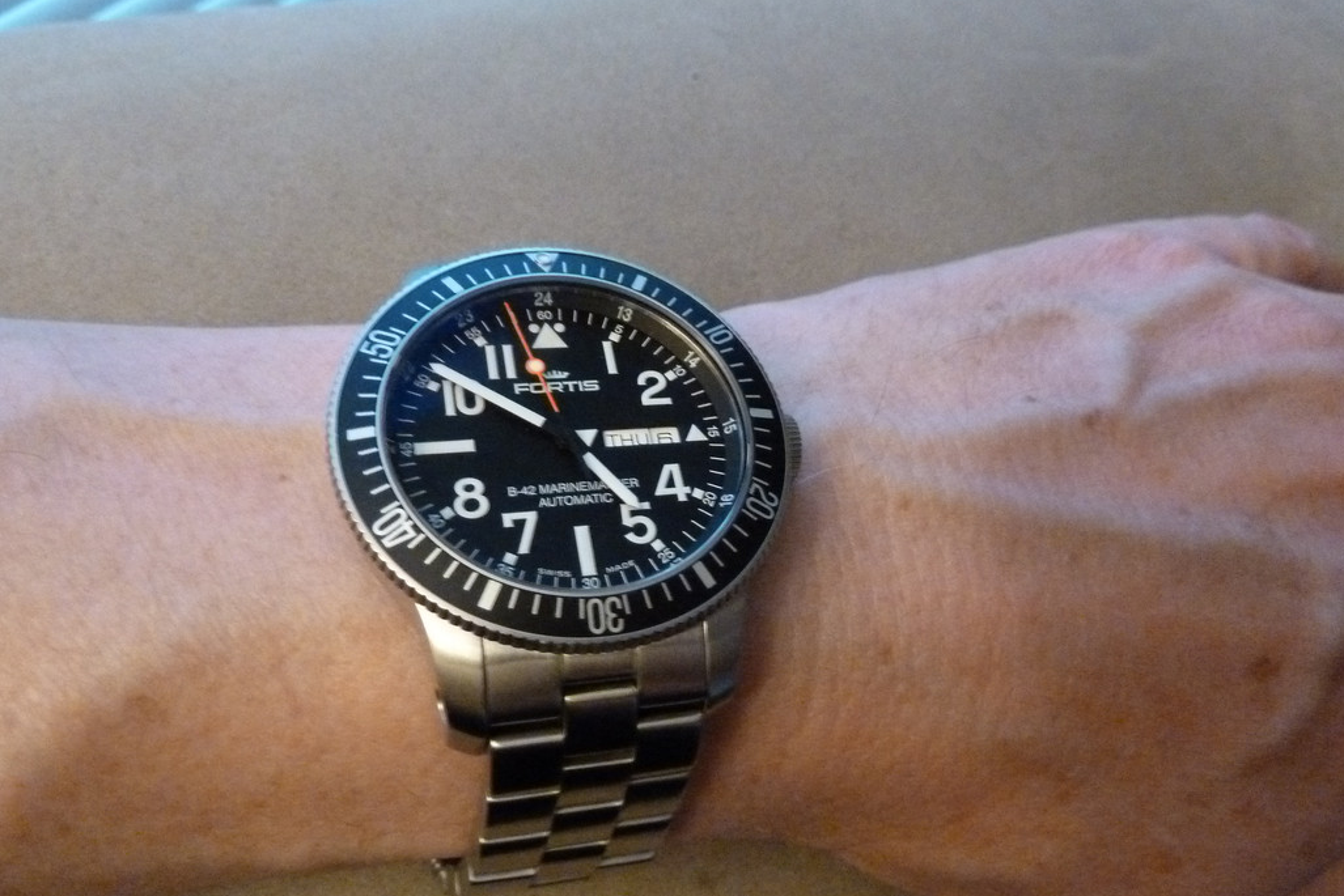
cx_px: 677
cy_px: 487
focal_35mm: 27
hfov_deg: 67.4
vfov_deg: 47.9
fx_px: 1008
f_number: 3.3
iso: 800
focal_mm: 4.1
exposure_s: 1/15
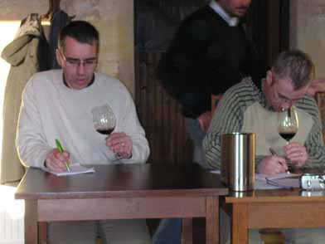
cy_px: 122
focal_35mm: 77
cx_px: 162
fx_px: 723
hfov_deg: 25.3
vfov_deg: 19.1
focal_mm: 11.8
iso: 400
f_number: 4
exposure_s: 1/60
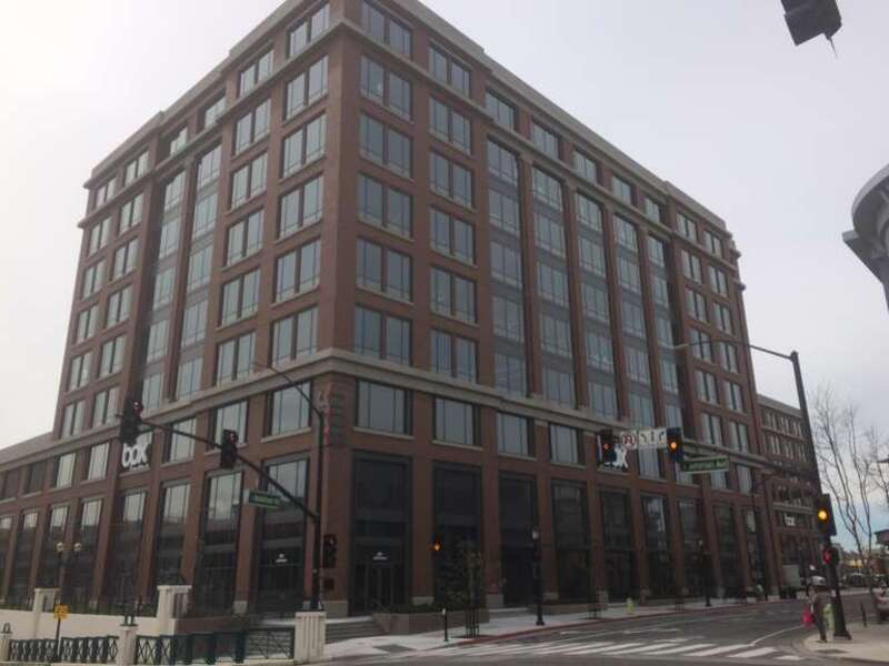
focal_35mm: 29
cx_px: 444
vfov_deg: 48.2
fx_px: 745
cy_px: 333
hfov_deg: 61.7
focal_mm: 4.15
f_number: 2.2
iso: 32
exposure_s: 1/2564
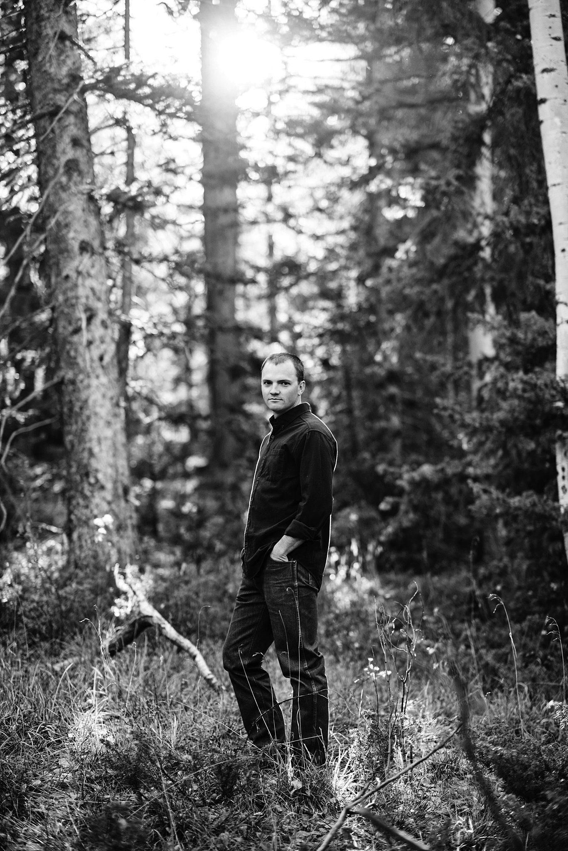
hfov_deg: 16.1
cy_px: 426
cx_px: 284
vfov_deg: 23.9
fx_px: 2010
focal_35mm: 85
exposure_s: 1/500
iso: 200
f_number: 2
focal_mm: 85
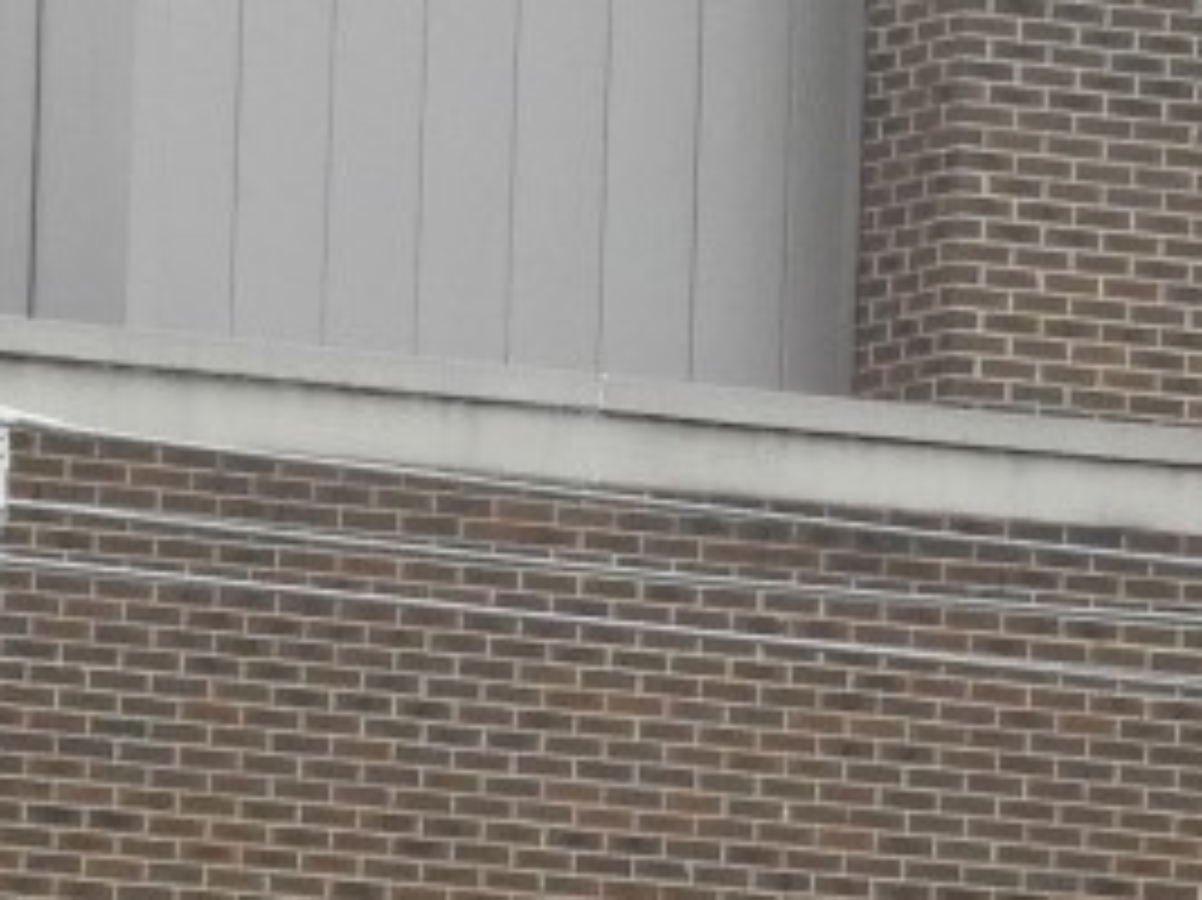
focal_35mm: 1347
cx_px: 1184
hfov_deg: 1.5
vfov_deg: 1.1
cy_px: 1490
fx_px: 46752
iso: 250
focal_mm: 44.8
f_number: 5.5
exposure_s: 1/125
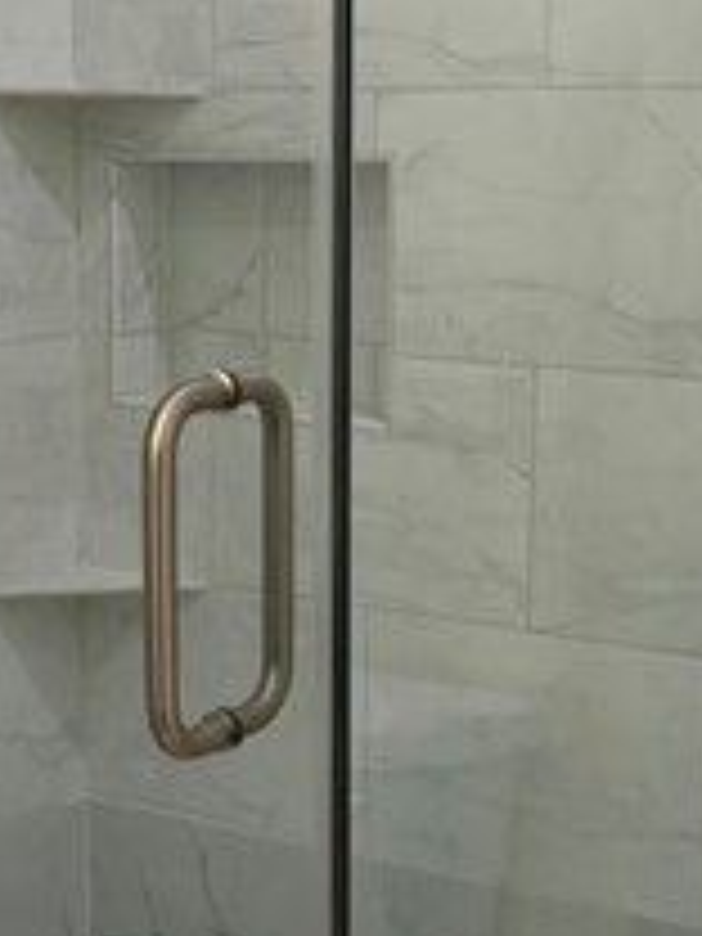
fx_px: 2163
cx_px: 248
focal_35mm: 80
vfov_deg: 24.4
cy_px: 423
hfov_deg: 18.4
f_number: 1.6
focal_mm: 5.96
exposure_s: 1/120
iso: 64
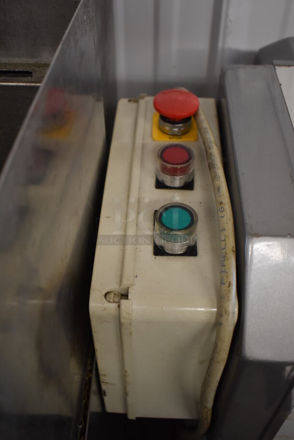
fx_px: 459
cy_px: 220
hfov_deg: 35.5
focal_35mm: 38
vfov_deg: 51.3
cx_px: 147
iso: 1250
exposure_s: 1/125
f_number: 4
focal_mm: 25
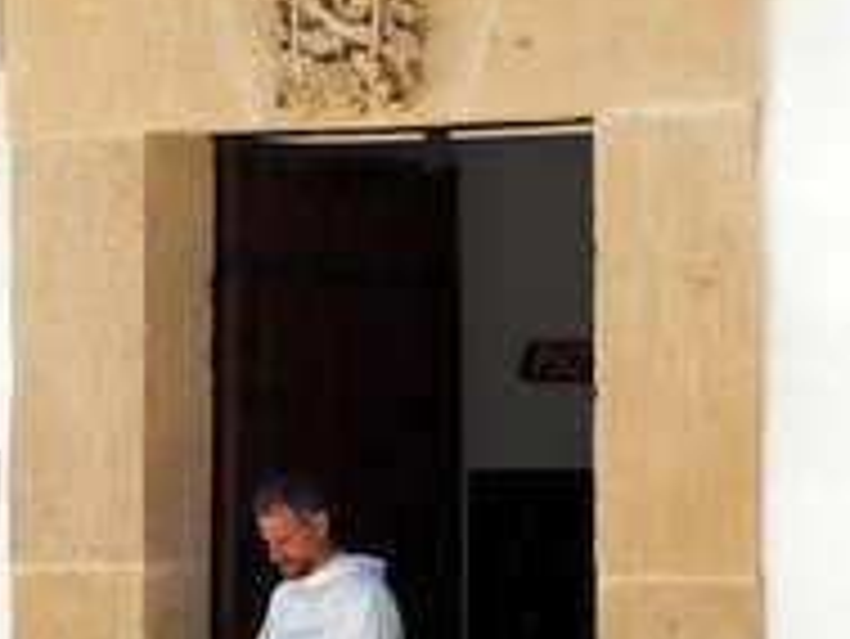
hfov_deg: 10.2
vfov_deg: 7.7
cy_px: 486
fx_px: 4742
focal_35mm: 193
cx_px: 576
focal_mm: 16.1
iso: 100
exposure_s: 1/400
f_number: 3.5
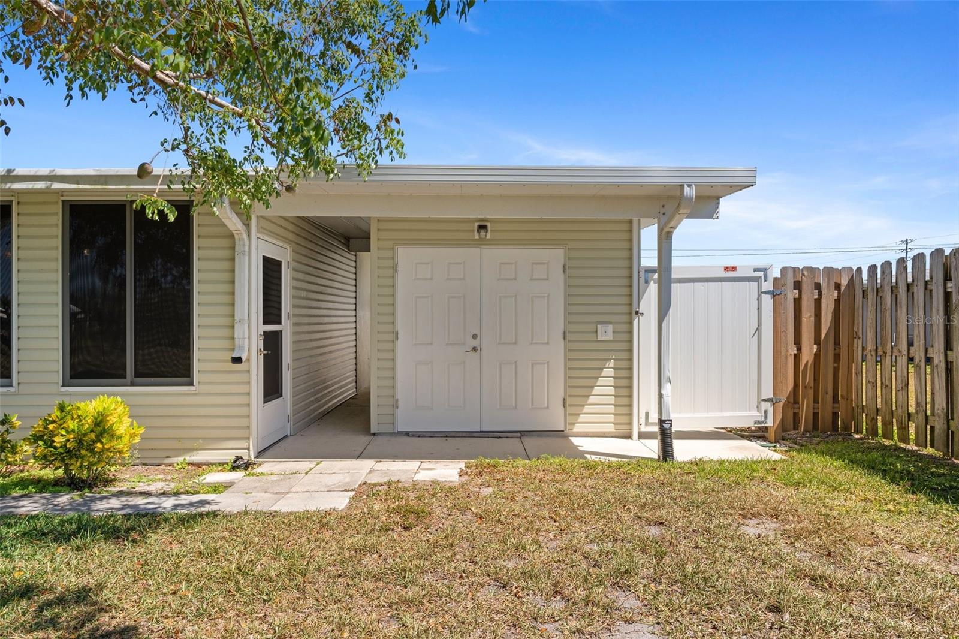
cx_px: 480
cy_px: 320
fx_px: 571
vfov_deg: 58.4
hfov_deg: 80.0
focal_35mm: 21
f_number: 7.1
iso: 100
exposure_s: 1/250
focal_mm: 14.3
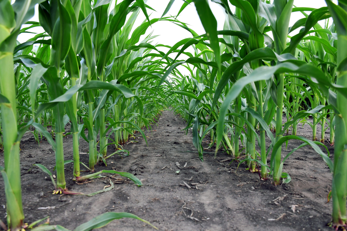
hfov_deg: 61.9
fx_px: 289
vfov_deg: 43.6
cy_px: 116
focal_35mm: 30
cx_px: 174
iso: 560
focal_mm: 20
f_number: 5
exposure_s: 1/400
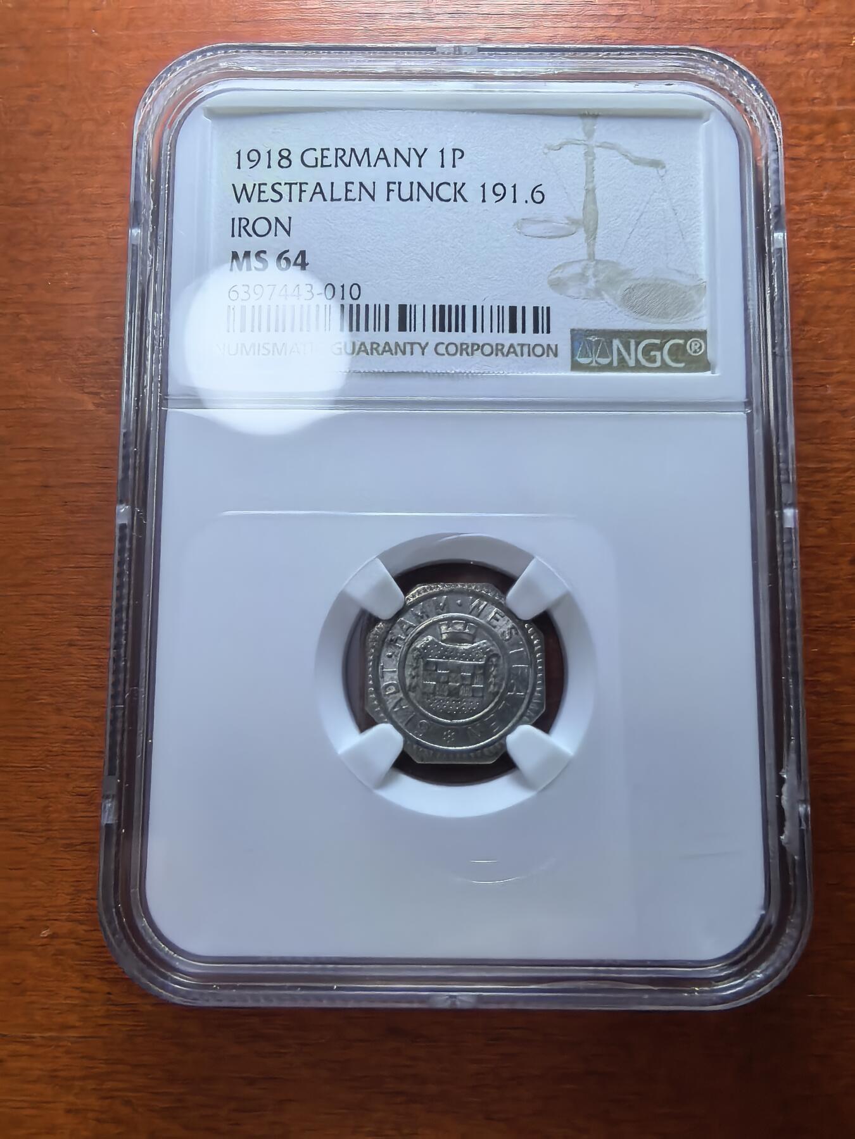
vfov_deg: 71.6
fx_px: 790
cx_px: 428
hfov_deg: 56.8
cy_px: 570
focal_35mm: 24
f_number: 2.2
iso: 160
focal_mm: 1.68
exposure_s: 1/100
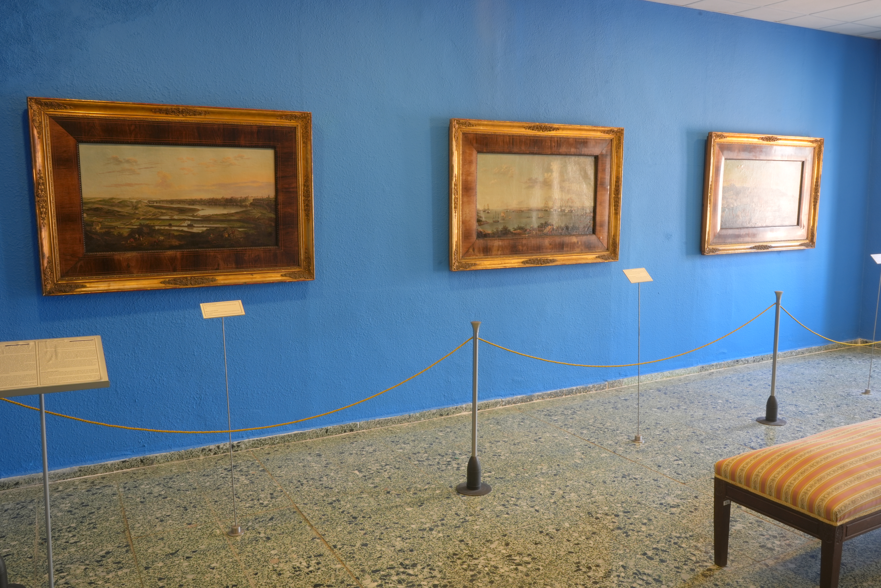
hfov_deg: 65.5
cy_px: 294
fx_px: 685
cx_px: 440
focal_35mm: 28
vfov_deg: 46.4
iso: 200
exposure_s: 1.6
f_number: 20
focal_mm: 28
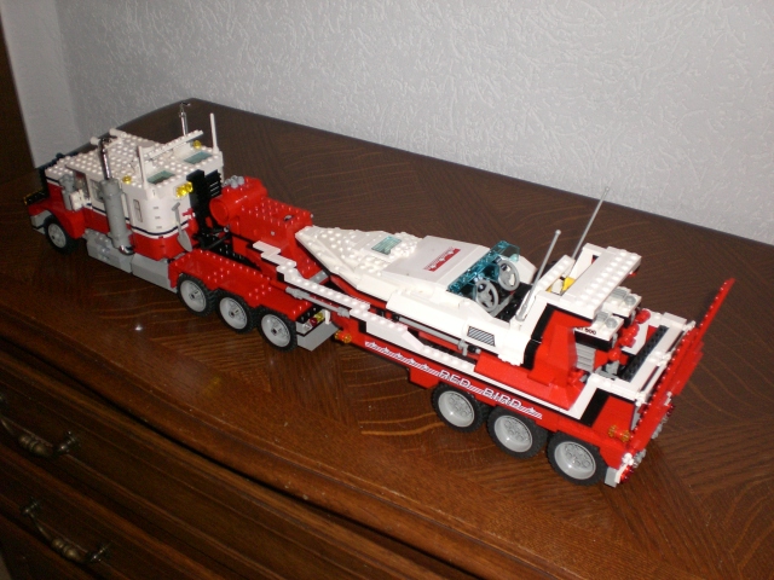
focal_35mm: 38
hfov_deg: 49.0
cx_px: 387
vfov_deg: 37.7
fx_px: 850
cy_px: 290
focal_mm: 6.3
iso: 200
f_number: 3.1
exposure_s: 1/60
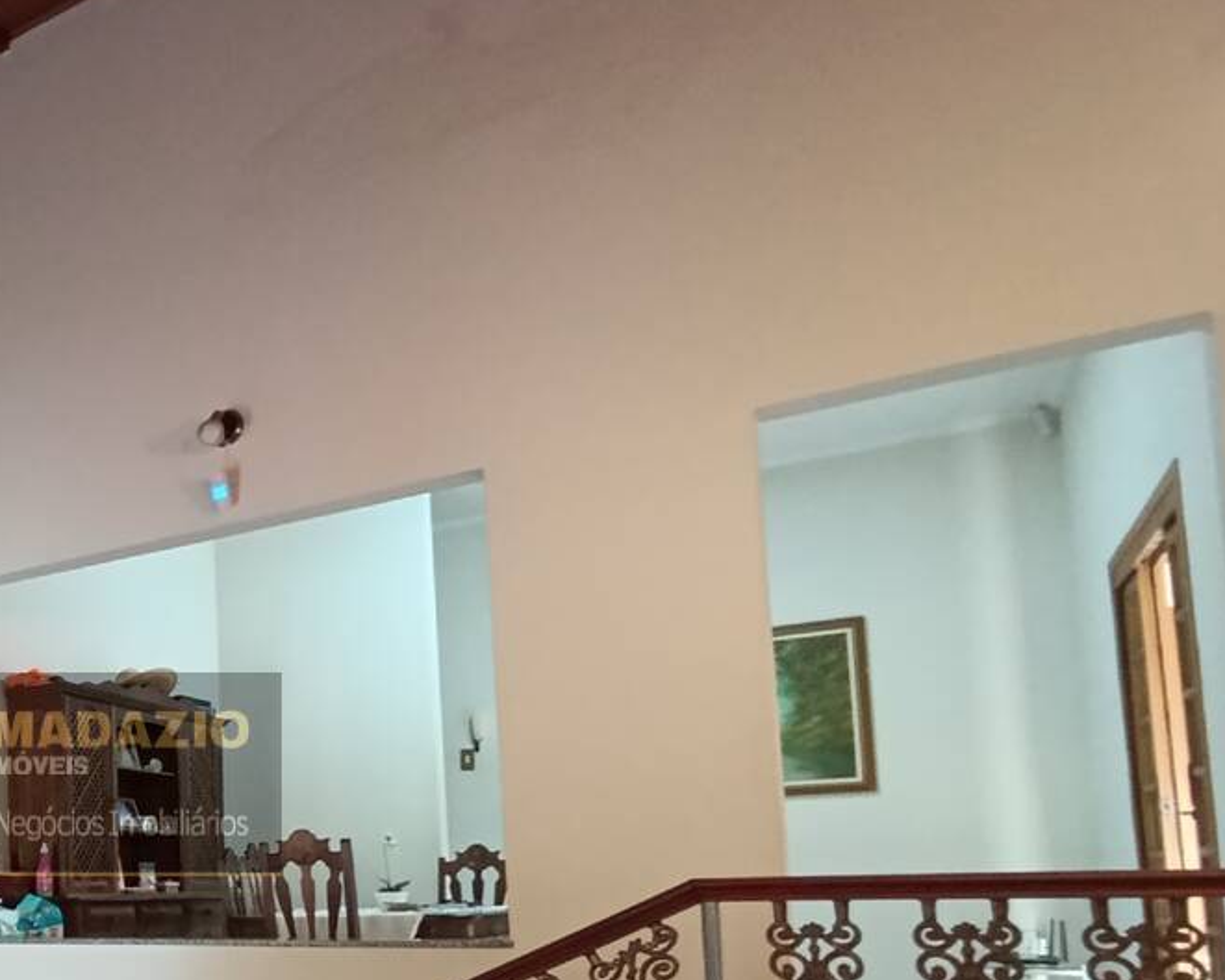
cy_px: 776
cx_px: -43
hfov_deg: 43.8
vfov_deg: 41.6
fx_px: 1233
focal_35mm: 34
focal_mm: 1.65
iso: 800
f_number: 2.2
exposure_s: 1/30
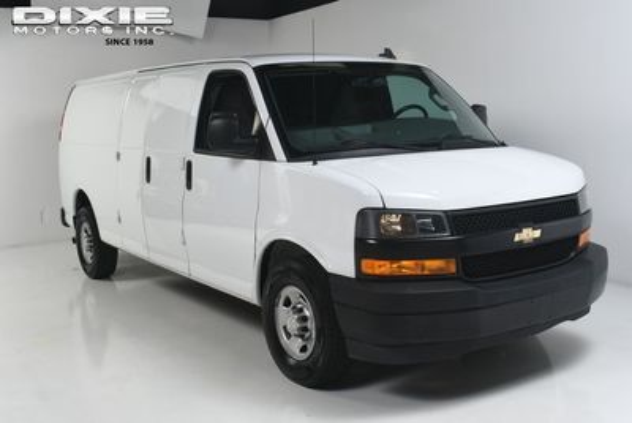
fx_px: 738
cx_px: 316
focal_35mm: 42
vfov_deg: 32.0
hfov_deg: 46.3
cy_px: 212
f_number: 13
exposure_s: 1/160
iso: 100
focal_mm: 21
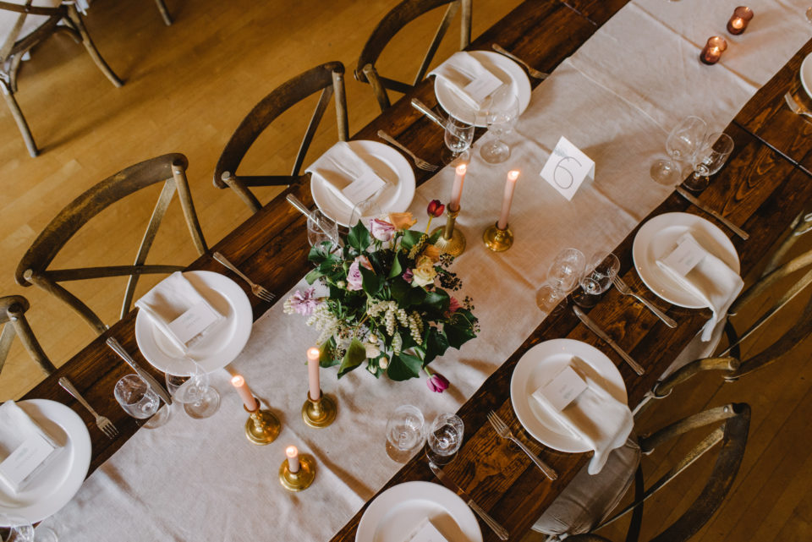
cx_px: 406
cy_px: 271
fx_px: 790
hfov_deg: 54.4
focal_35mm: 35
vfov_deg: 37.9
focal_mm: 35
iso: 800
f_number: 3.5
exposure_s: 1/125
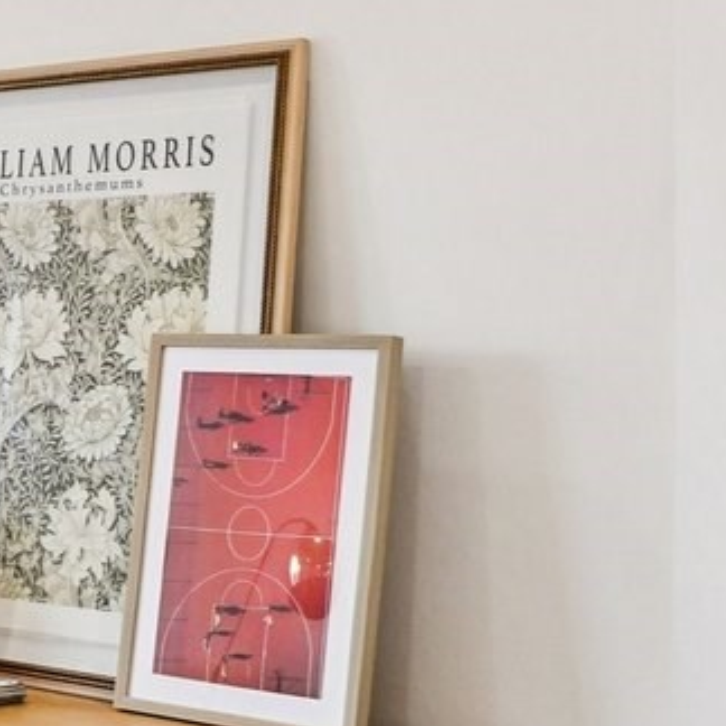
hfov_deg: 15.1
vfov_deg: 20.2
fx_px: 2041
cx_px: -851
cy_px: 391
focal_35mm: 86
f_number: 8
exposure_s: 1/30
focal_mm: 16
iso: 500
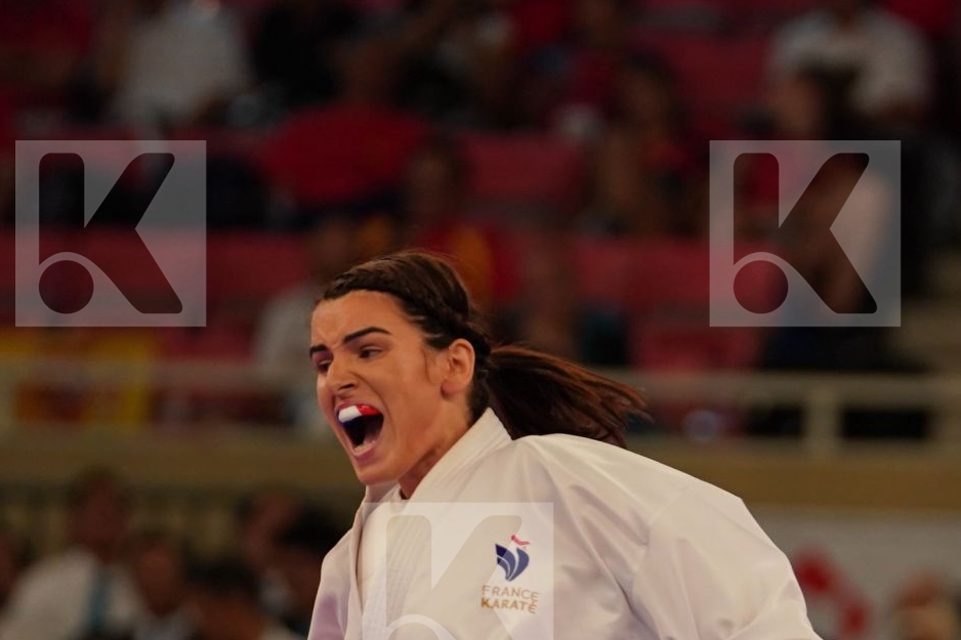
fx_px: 13264
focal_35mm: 497
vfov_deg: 2.8
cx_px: 805
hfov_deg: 4.1
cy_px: 596
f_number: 2.8
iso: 1250
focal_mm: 173
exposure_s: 1/1000
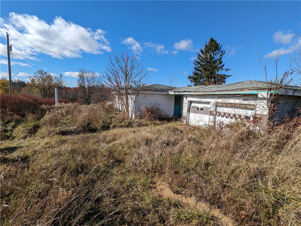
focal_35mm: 16
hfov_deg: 94.4
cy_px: 113
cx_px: 150
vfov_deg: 78.2
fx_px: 139
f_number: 2.2
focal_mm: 2.35
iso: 47
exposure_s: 1/2513
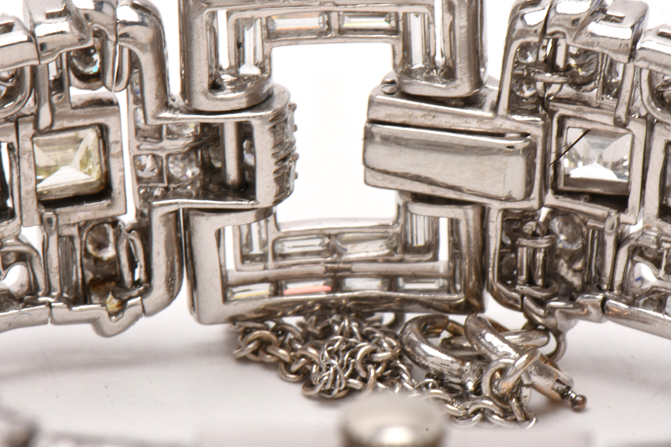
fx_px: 3031
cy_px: 187
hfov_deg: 12.6
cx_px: 394
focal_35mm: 163
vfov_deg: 8.4
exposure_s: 1/80
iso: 100
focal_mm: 85
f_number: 29
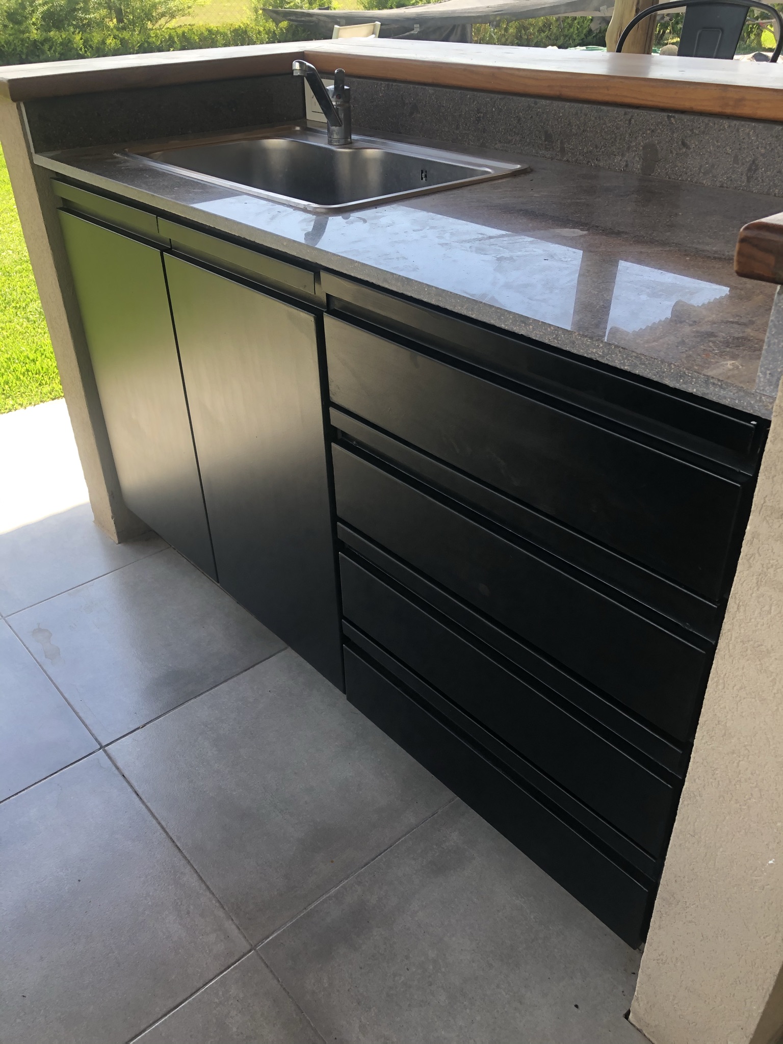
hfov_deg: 49.7
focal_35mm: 28
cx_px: 392
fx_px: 844
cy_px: 522
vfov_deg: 63.4
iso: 20
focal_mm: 4
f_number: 1.8
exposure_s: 1/128
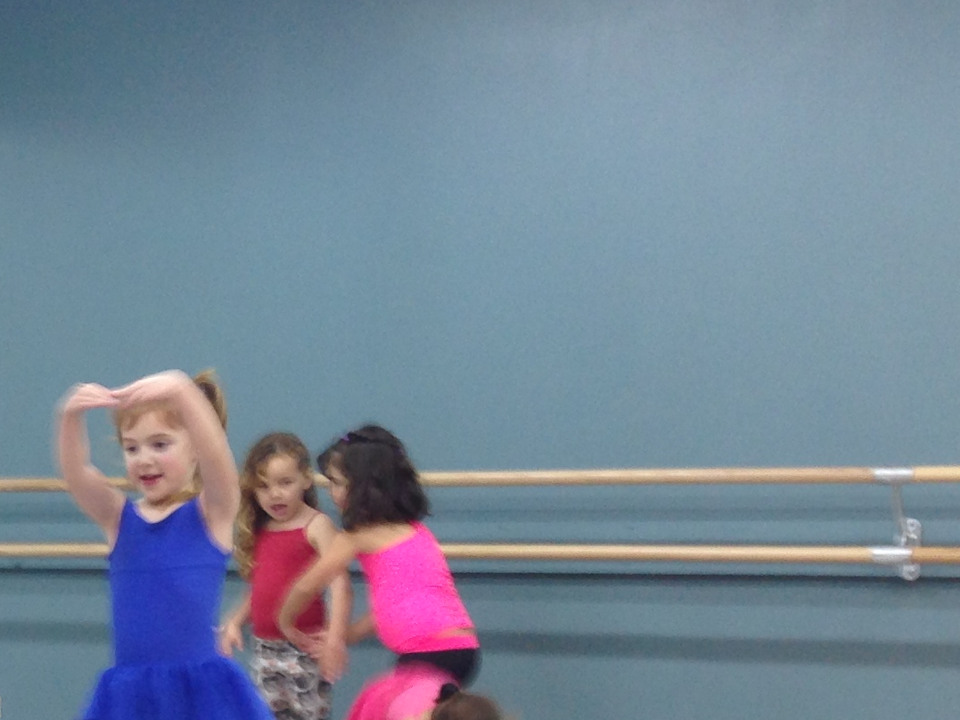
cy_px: 701
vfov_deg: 14.6
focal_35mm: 100
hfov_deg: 18.0
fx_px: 2774
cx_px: -369
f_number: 2.4
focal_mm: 4.12
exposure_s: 1/20
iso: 64
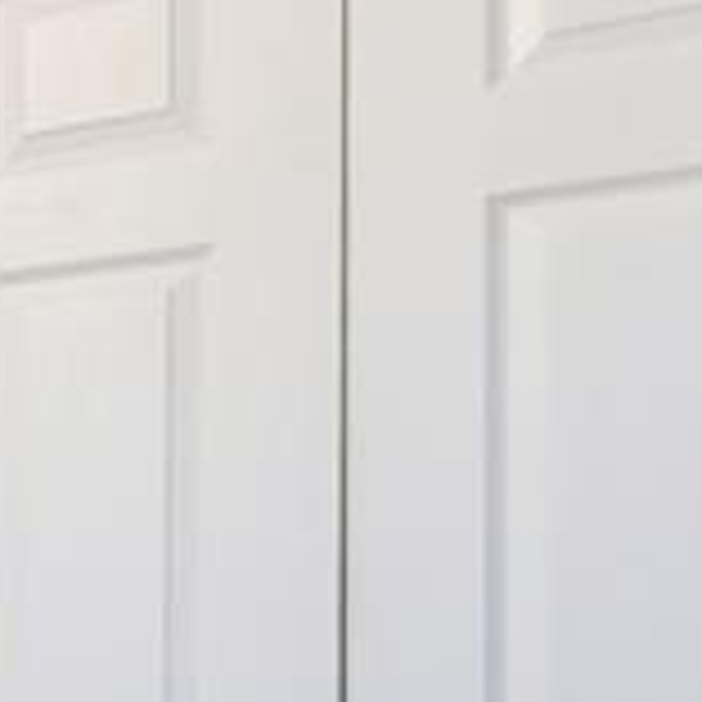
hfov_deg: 12.2
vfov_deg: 18.8
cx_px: -1256
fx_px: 2042
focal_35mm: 89
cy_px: 770
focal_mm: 16
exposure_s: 1/15
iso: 250
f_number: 9
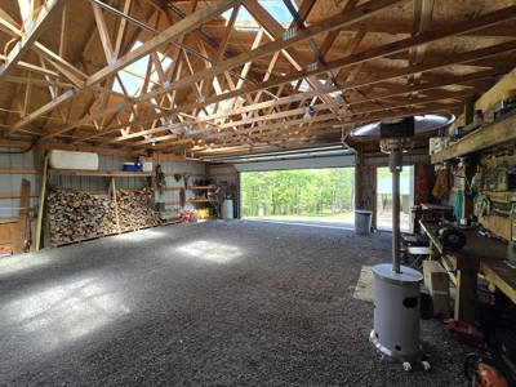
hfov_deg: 106.2
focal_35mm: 13
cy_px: 194
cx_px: 258
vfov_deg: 89.9
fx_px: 194
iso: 64
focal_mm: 2.2
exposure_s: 1/120
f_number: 2.2
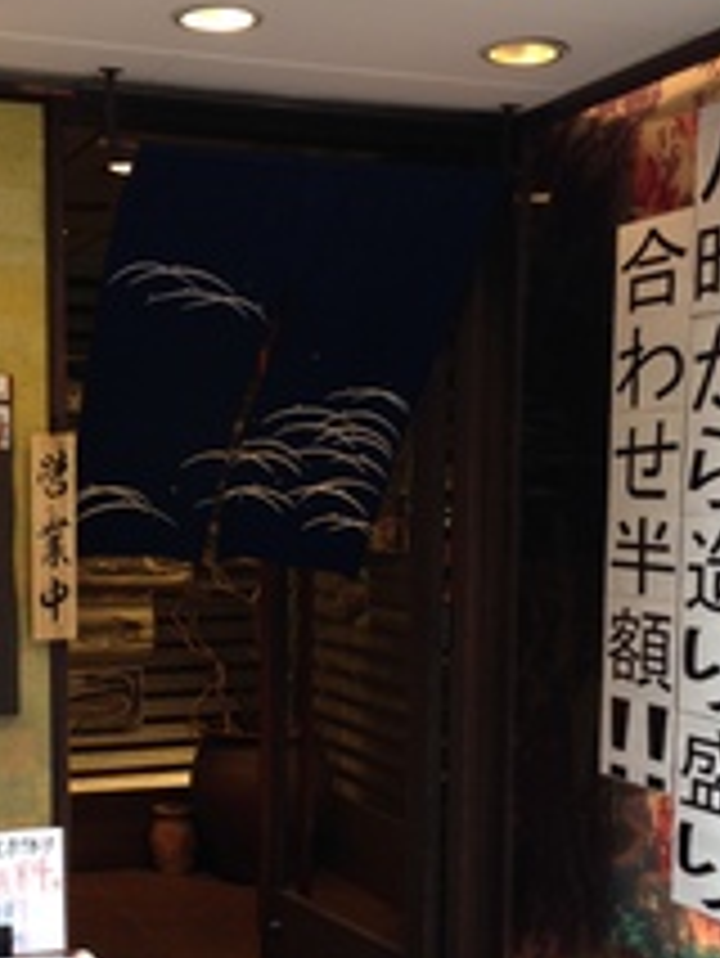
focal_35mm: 62
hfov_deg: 23.6
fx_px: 1718
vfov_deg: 30.8
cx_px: 274
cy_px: 675
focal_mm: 4.12
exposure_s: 1/24
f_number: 2.4
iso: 50
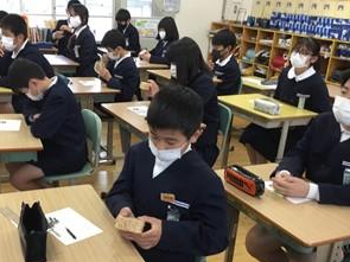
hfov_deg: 44.3
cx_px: 122
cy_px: 159
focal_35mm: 42
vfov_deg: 34.2
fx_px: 424
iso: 80
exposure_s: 1/30
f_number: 2.4
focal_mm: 3.3
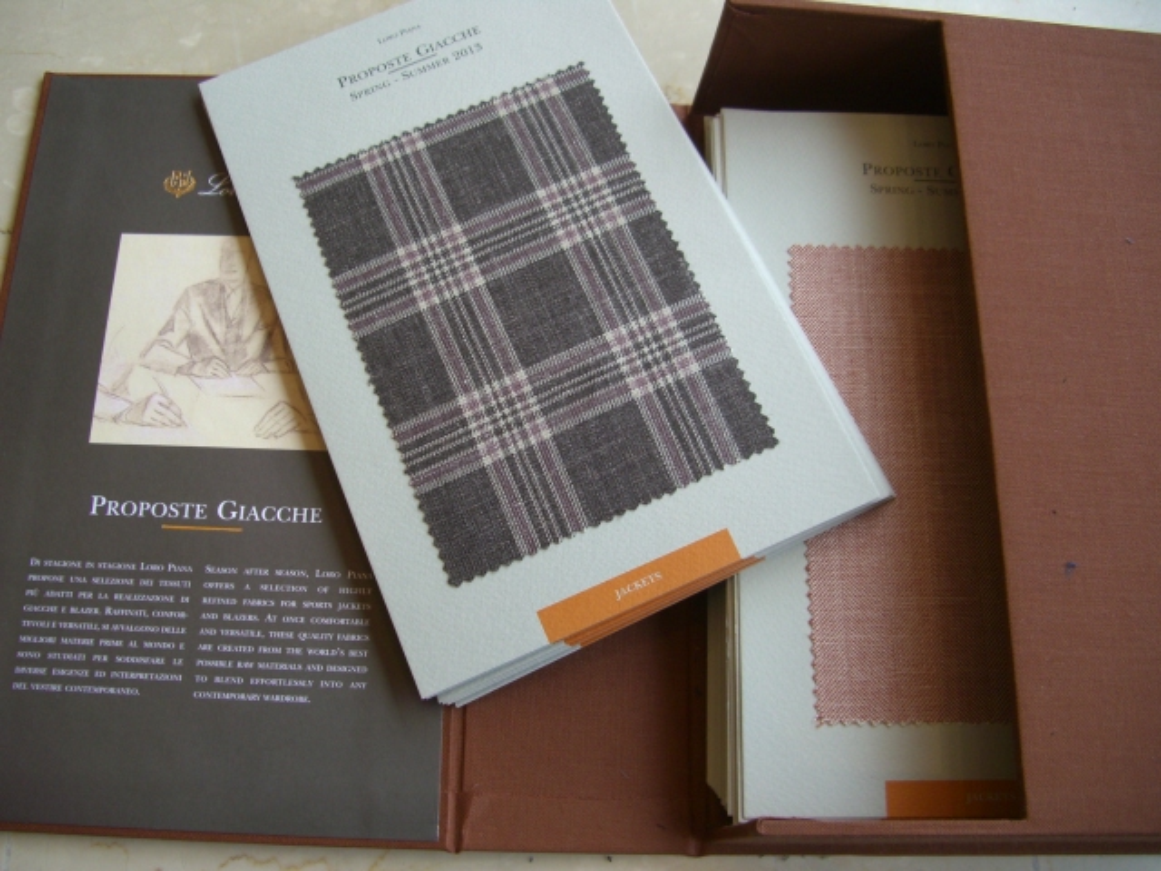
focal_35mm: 38
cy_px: 436
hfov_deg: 49.0
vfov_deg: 37.7
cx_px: 580
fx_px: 1274
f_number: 2.8
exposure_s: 1/200
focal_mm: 7.9
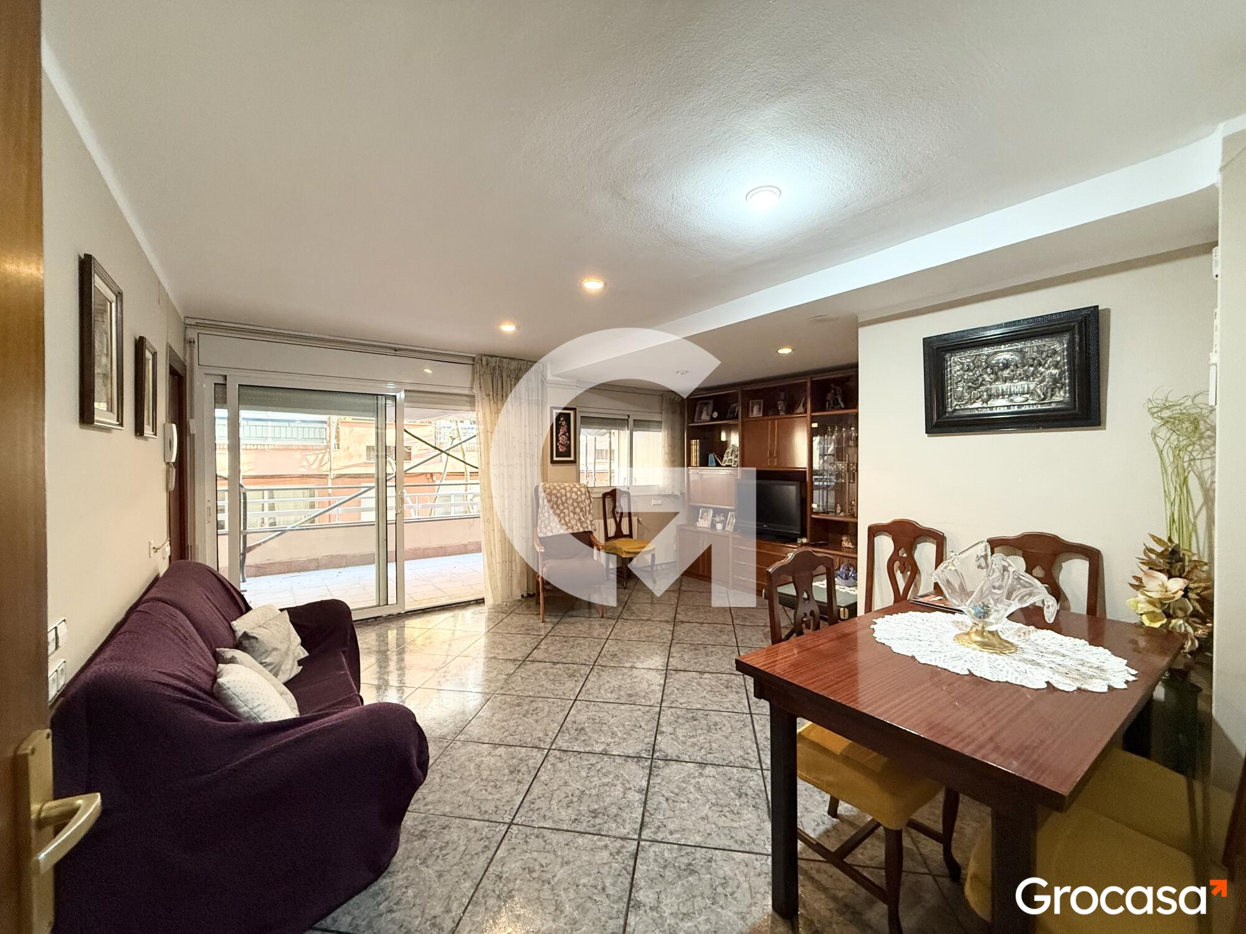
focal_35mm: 14
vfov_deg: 85.7
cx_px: 623
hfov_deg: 102.1
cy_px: 467
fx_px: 504
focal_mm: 2.22
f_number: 2.2
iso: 320
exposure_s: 1/50
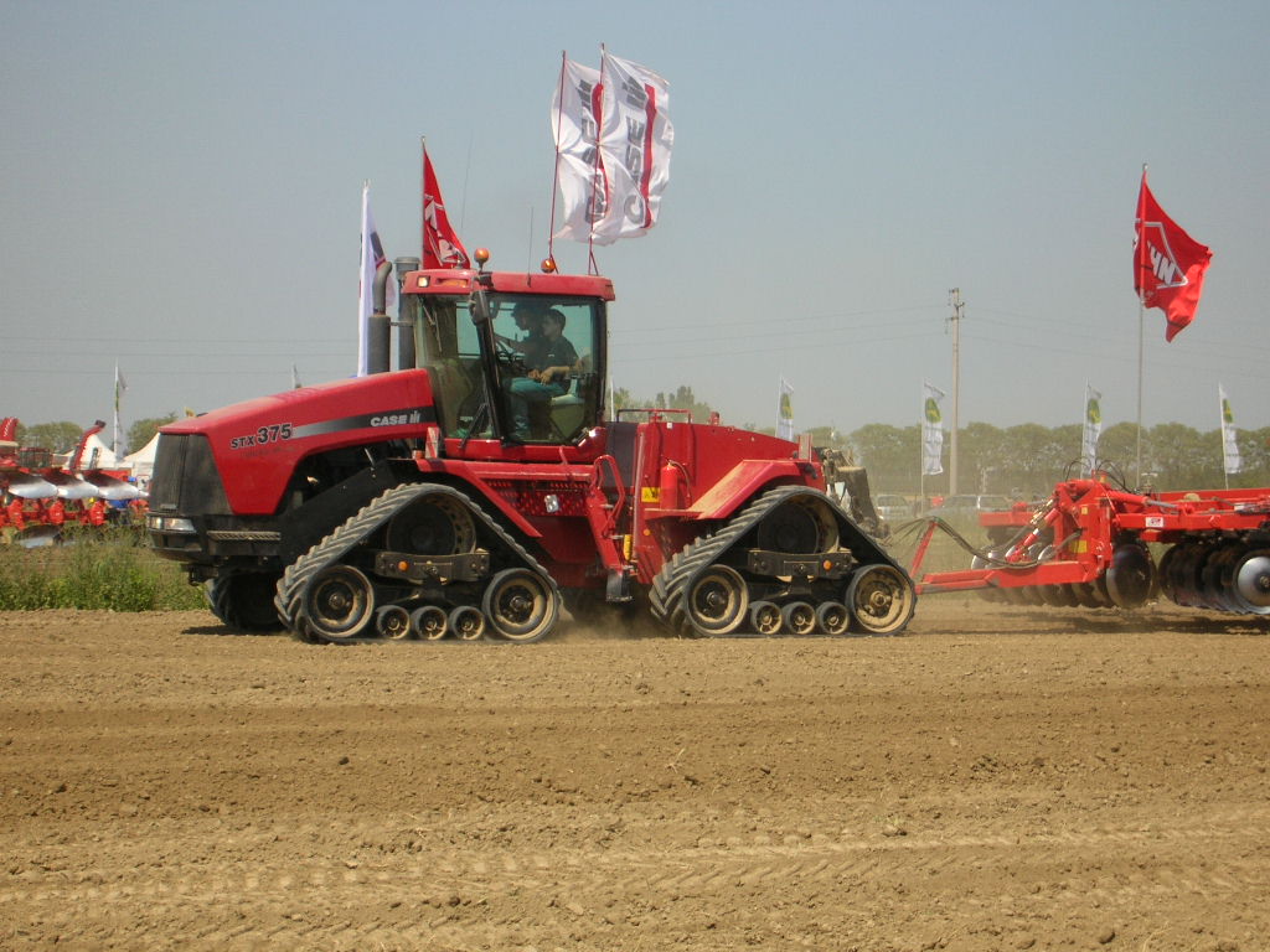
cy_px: 476
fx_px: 3852
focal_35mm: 105
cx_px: 635
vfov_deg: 14.1
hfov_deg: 18.7
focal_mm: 17.4
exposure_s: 1/383
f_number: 4.9
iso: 50
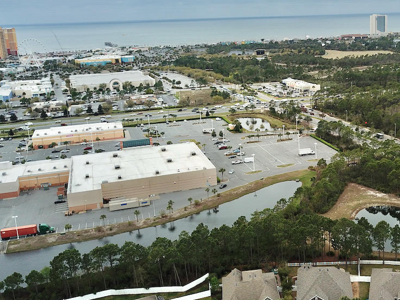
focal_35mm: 45
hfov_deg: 40.6
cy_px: 126
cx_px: 312
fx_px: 520
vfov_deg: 32.1
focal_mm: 4.73
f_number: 2.2
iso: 100
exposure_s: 1/1161
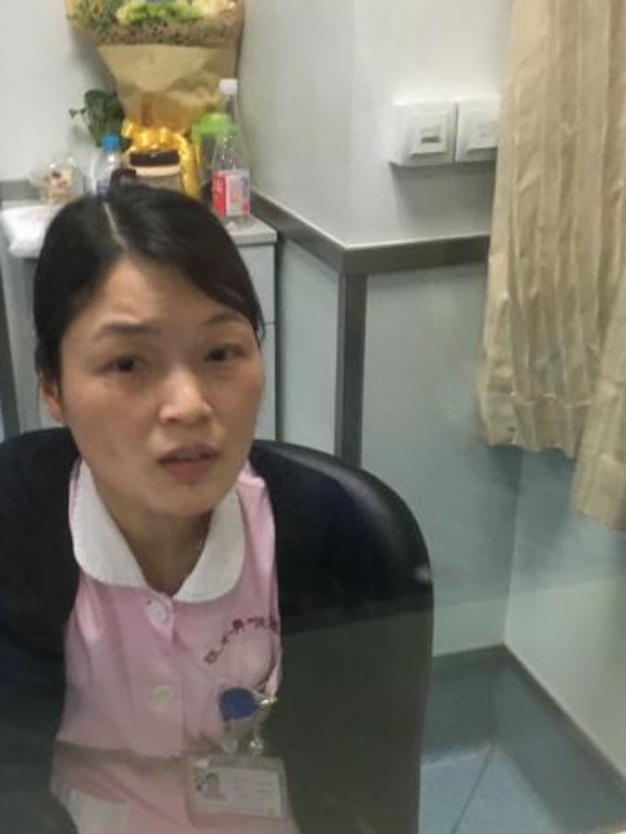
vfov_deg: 42.9
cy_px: 450
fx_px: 1060
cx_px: 247
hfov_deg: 32.8
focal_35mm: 44
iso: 200
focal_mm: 4.15
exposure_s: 1/33
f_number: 2.2
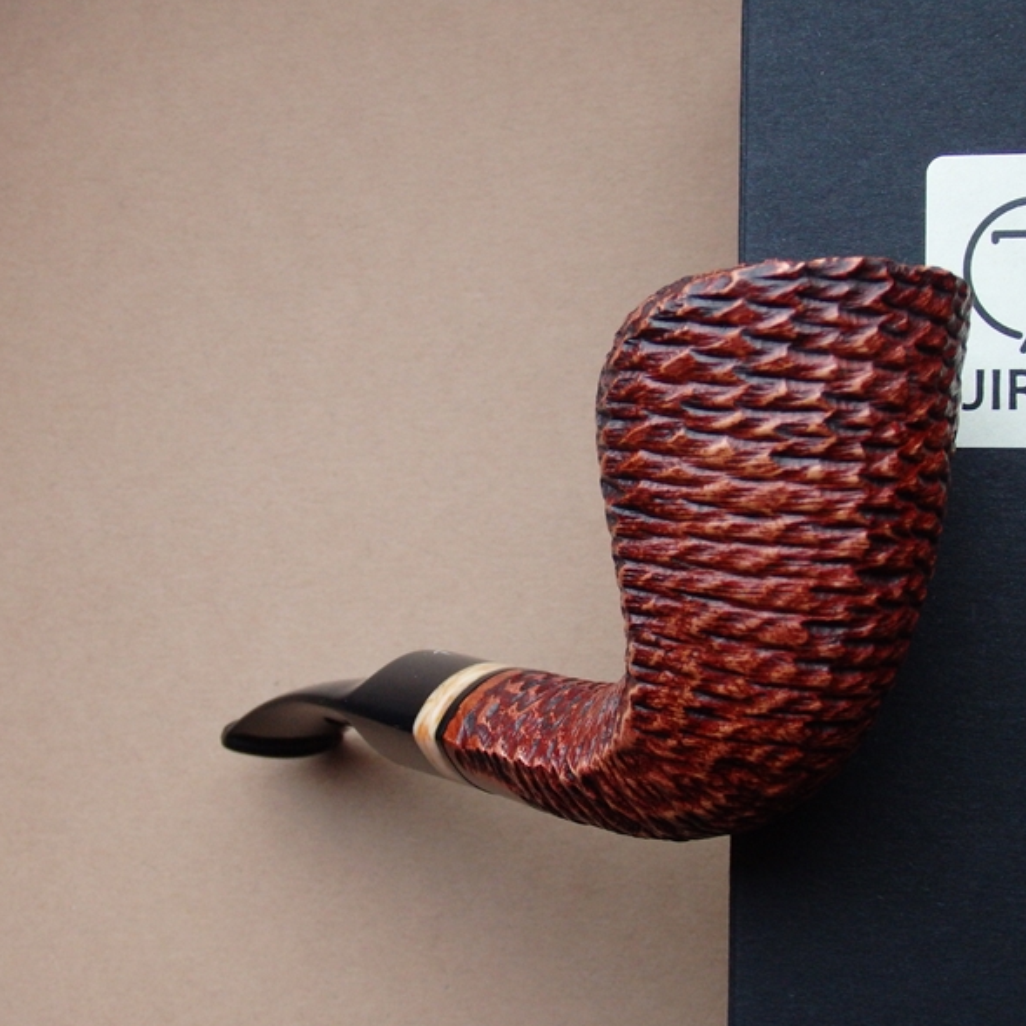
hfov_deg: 31.6
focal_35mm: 54
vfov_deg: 31.6
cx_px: 582
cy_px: 519
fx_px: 1811
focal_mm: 8
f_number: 3.8
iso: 500
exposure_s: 1/50
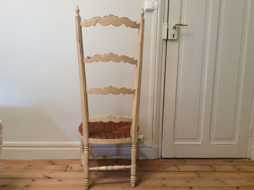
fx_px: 234
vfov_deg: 44.1
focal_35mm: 32
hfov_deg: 56.9
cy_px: 95
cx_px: 127
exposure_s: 1/25
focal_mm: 3.3
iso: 125
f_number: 2.4
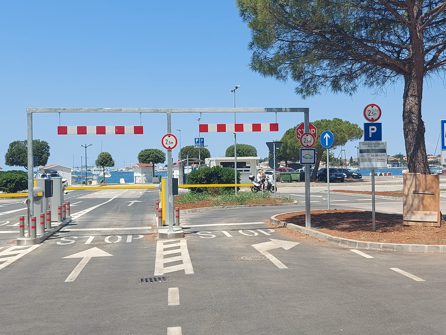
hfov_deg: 71.6
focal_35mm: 24
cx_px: 223
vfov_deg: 56.8
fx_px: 309
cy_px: 168
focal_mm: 5.23
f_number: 1.8
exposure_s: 1/1043
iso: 32
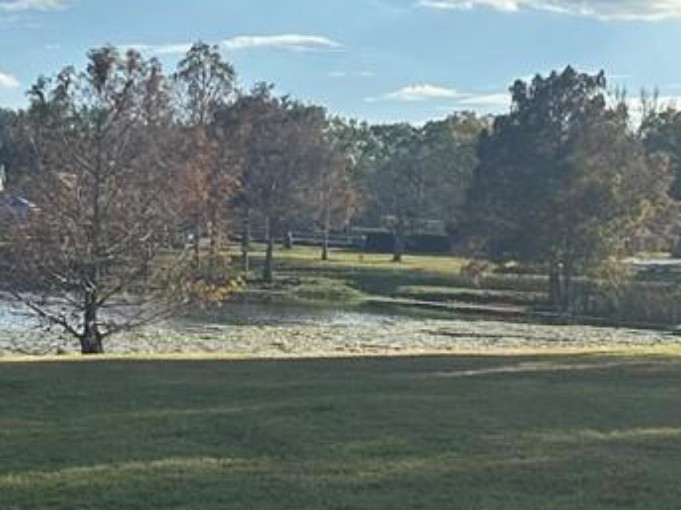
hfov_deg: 15.4
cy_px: 125
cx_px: -512
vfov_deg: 13.2
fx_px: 2203
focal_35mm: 112
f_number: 1.78
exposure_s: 1/5848
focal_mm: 6.86
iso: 80
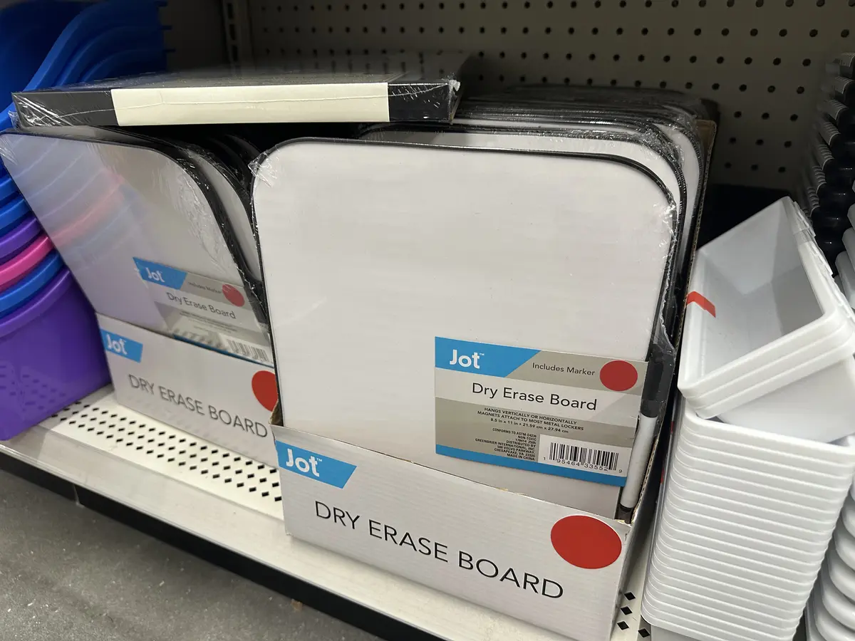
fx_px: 593
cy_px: 320
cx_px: 428
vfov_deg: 56.8
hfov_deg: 71.6
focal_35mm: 24
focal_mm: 6.86
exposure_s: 1/60
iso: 200
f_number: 1.78
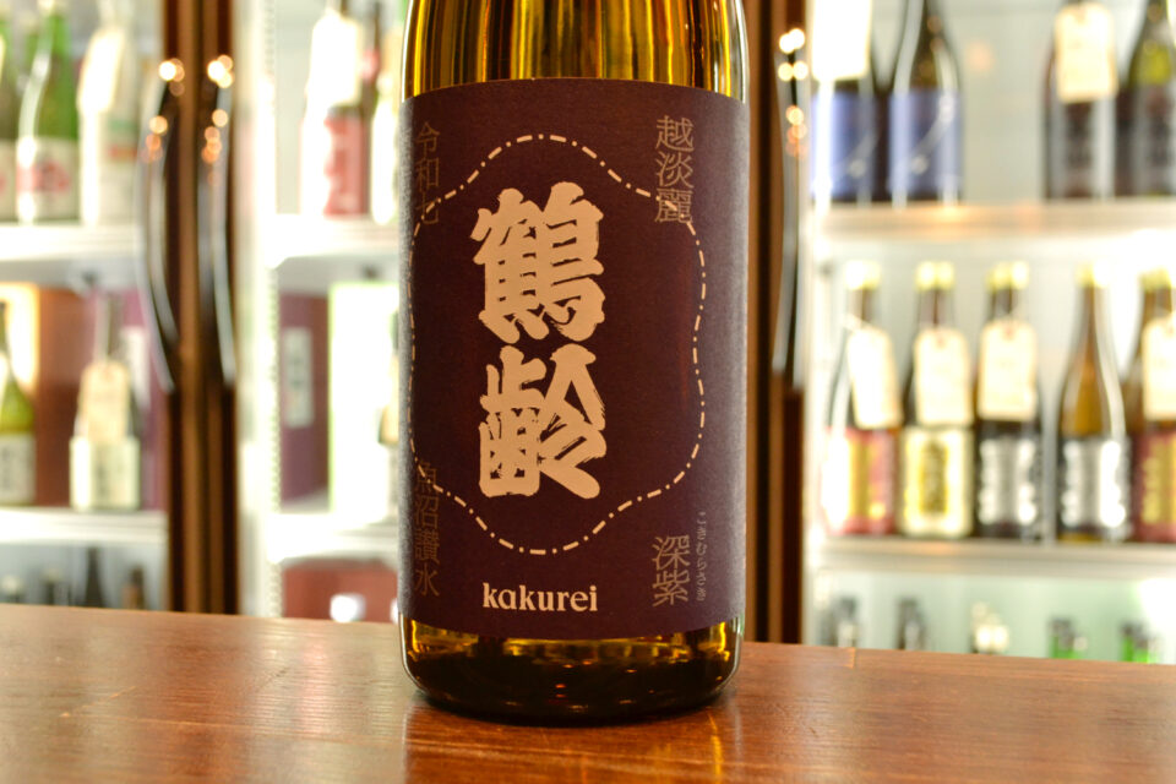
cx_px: 588
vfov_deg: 34.2
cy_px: 392
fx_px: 1274
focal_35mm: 39
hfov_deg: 49.6
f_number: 5.6
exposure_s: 1/50
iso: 1600
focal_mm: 26
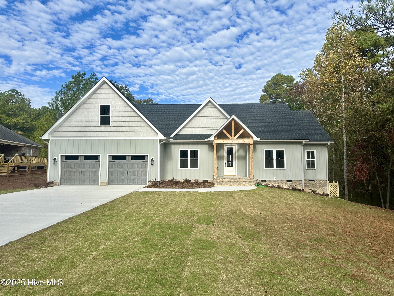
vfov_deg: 56.8
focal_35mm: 24
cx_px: 197
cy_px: 148
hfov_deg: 71.6
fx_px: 273
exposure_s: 1/3861
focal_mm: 6.86
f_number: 1.78
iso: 80
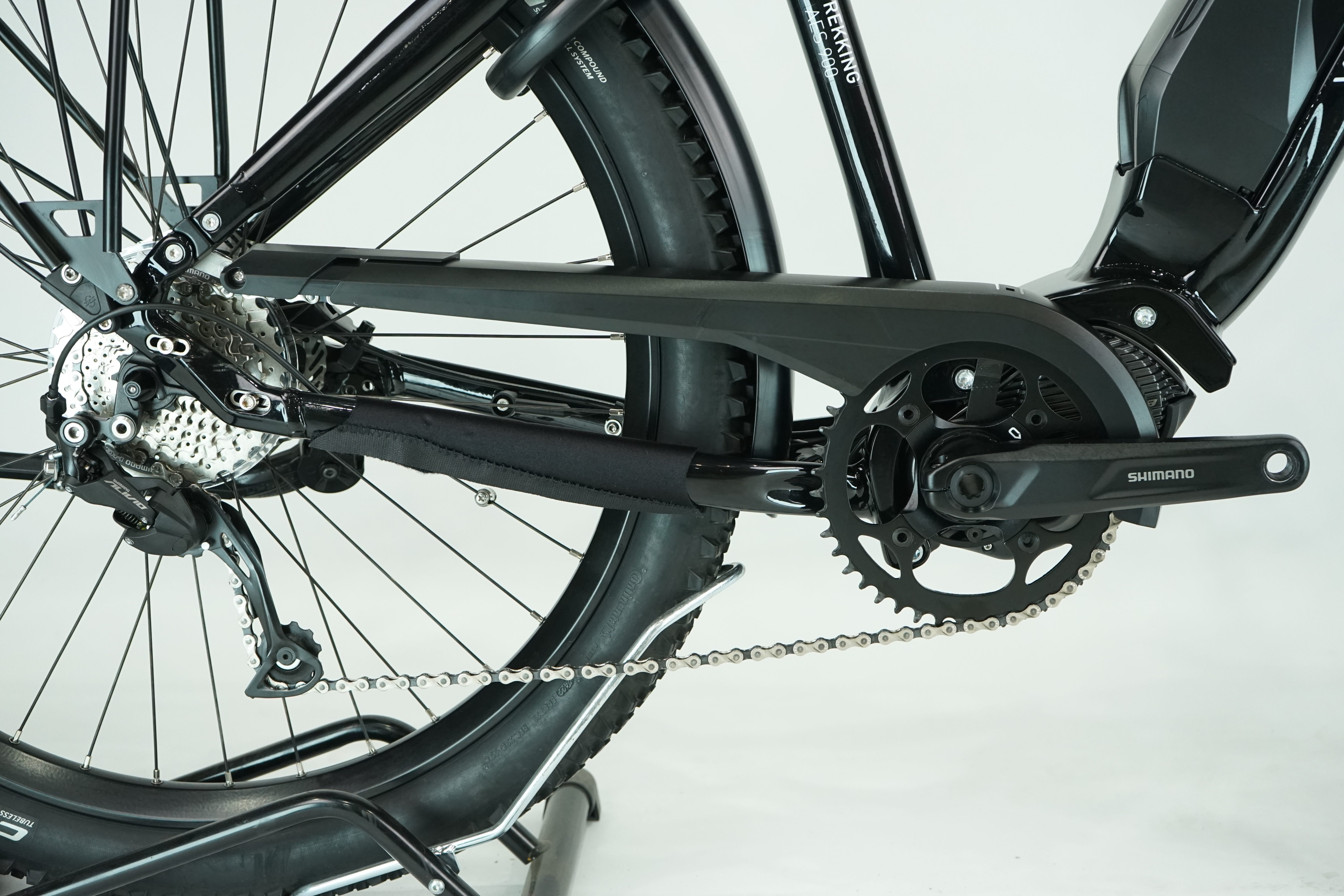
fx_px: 1829
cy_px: 448
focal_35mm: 49
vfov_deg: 27.5
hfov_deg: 40.3
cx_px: 672
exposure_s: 1/200
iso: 1600
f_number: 5.6
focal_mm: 49
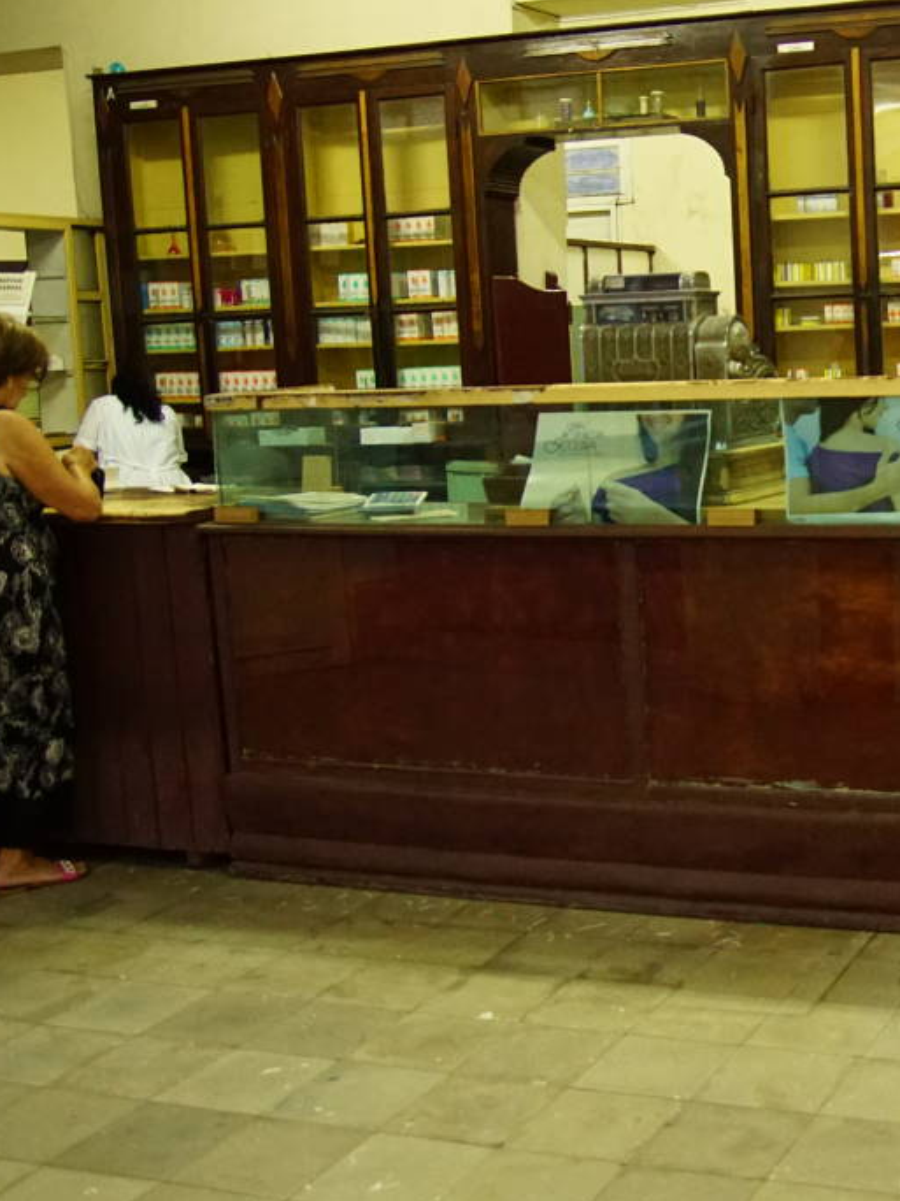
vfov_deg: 41.2
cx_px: 961
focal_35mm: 46
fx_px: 1591
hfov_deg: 28.9
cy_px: 510
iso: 2000
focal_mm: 17
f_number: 2.8
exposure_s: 1/60
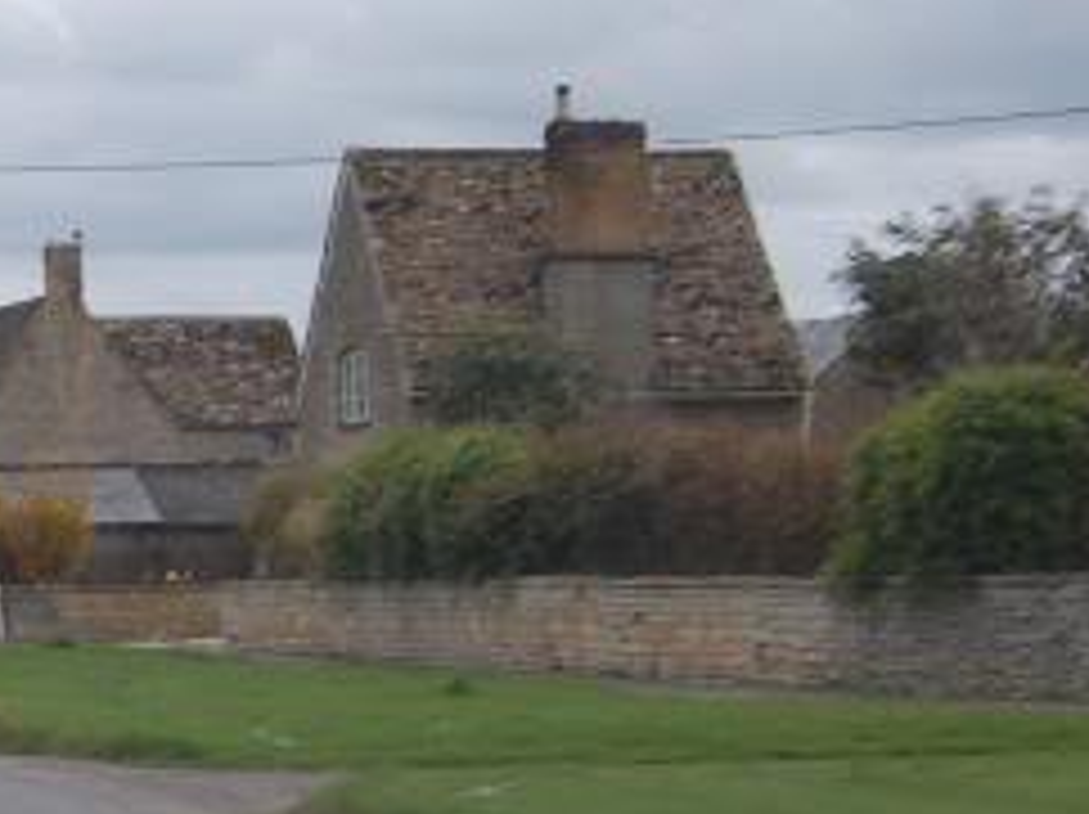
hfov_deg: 13.2
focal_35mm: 143
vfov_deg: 10.4
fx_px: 4494
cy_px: 470
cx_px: -410
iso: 200
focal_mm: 30
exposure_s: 1/250
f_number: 8
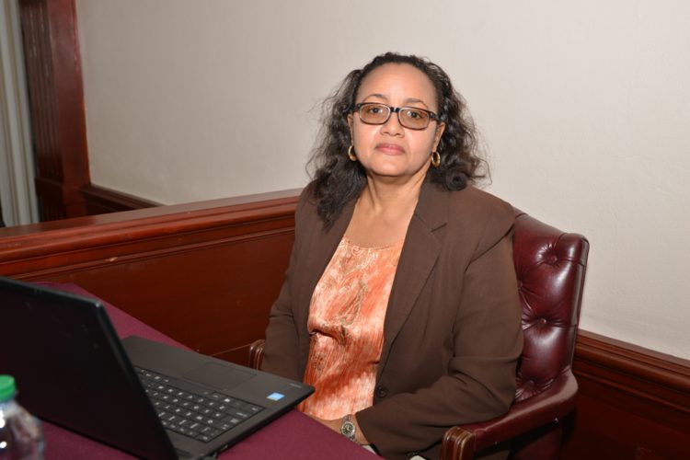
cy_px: 230
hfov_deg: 48.5
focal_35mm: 40
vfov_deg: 33.4
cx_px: 345
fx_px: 767
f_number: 6.3
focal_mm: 40
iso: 200
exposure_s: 1/60
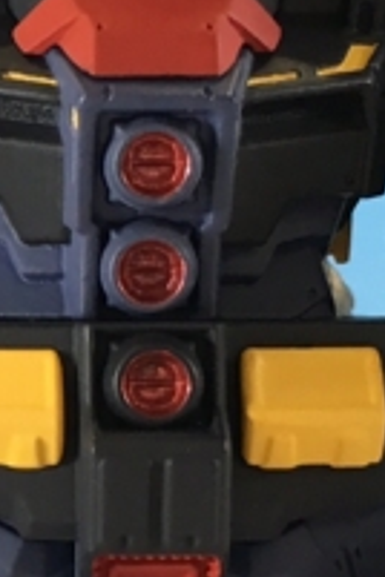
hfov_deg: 8.6
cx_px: -305
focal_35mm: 154
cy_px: 333
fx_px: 2470
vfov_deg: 13.3
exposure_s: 1/30
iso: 25
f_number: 2.2
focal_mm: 4.15
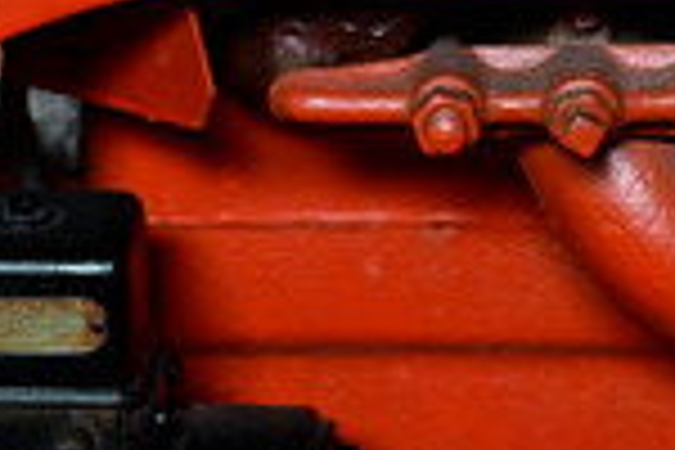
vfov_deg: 6.2
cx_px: 310
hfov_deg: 9.4
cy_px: 158
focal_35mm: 220
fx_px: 4125
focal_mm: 55
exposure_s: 1/125
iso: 1000
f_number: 4
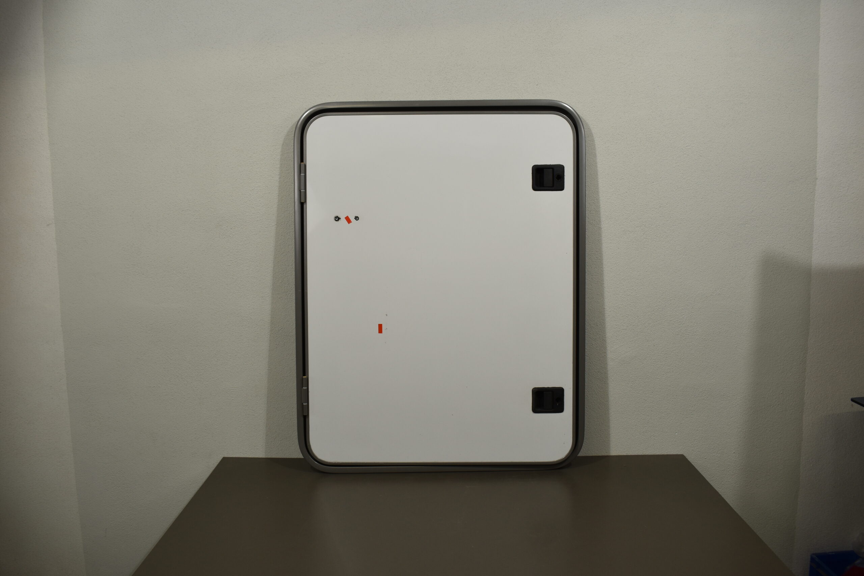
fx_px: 720
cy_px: 288
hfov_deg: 61.9
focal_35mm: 30
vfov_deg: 43.6
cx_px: 432
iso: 250
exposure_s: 1/125
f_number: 5.6
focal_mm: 20
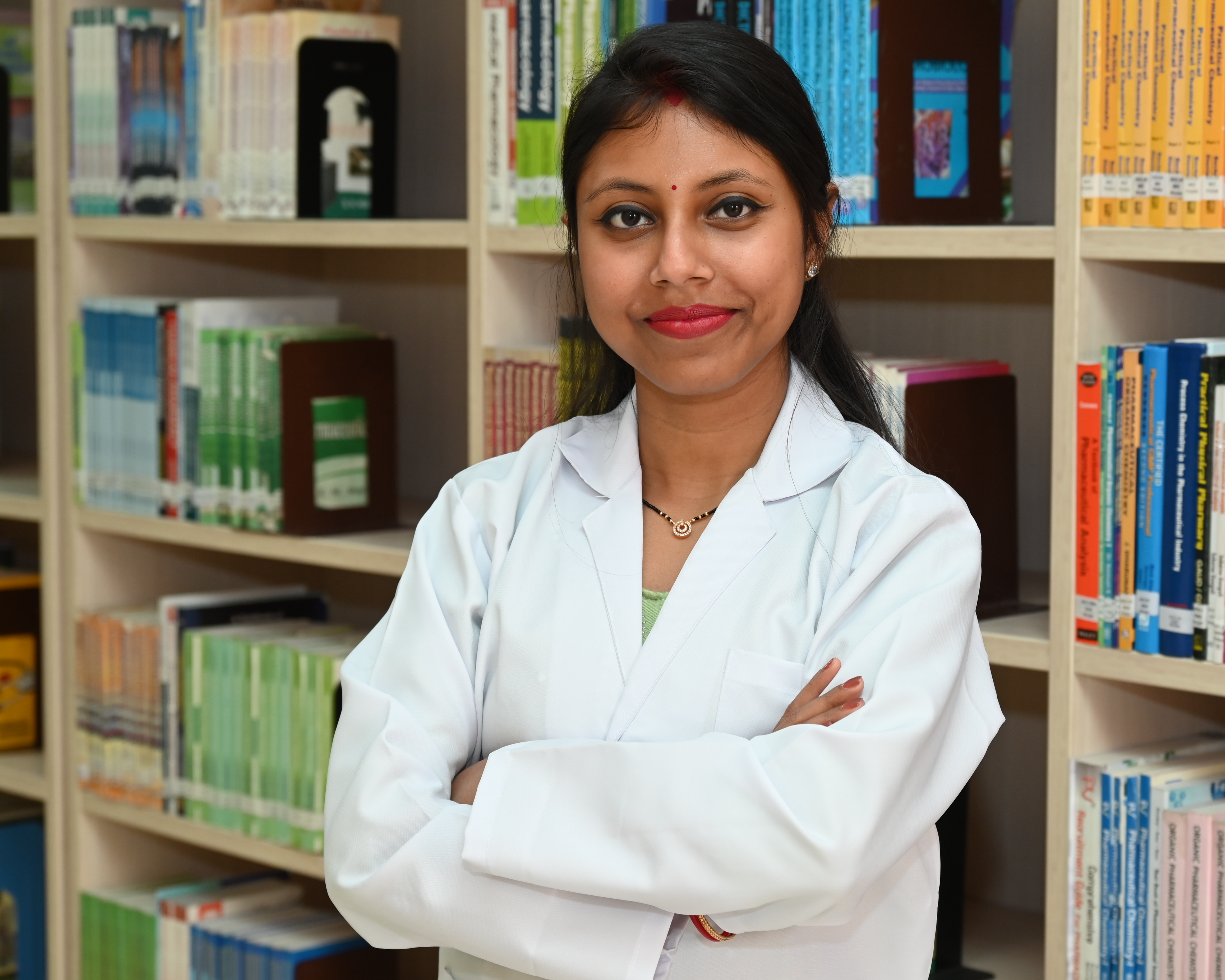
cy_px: 511
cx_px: 745
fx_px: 2828
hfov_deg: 24.4
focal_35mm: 78
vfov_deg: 19.7
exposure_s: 1/60
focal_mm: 64
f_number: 6
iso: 720
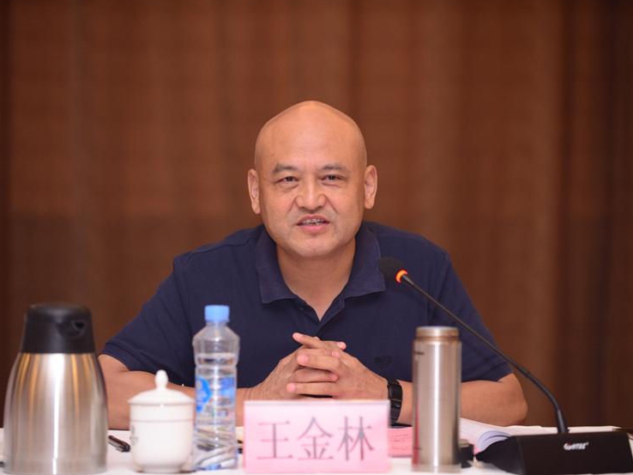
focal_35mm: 144
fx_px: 2632
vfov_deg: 10.3
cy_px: 236
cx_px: 319
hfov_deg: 13.7
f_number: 2.8
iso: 800
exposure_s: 1/100
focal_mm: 130
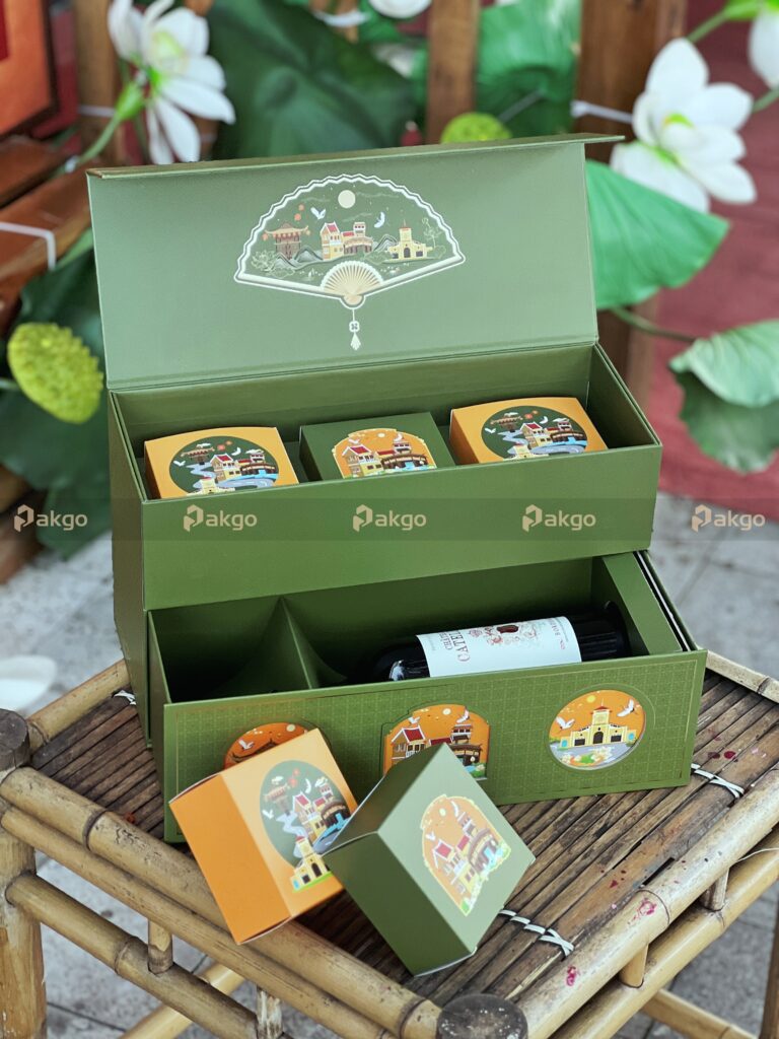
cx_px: 390
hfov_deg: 19.1
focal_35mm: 77
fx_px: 2310
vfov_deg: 25.3
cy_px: 520
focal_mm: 9
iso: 160
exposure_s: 1/121
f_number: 2.8
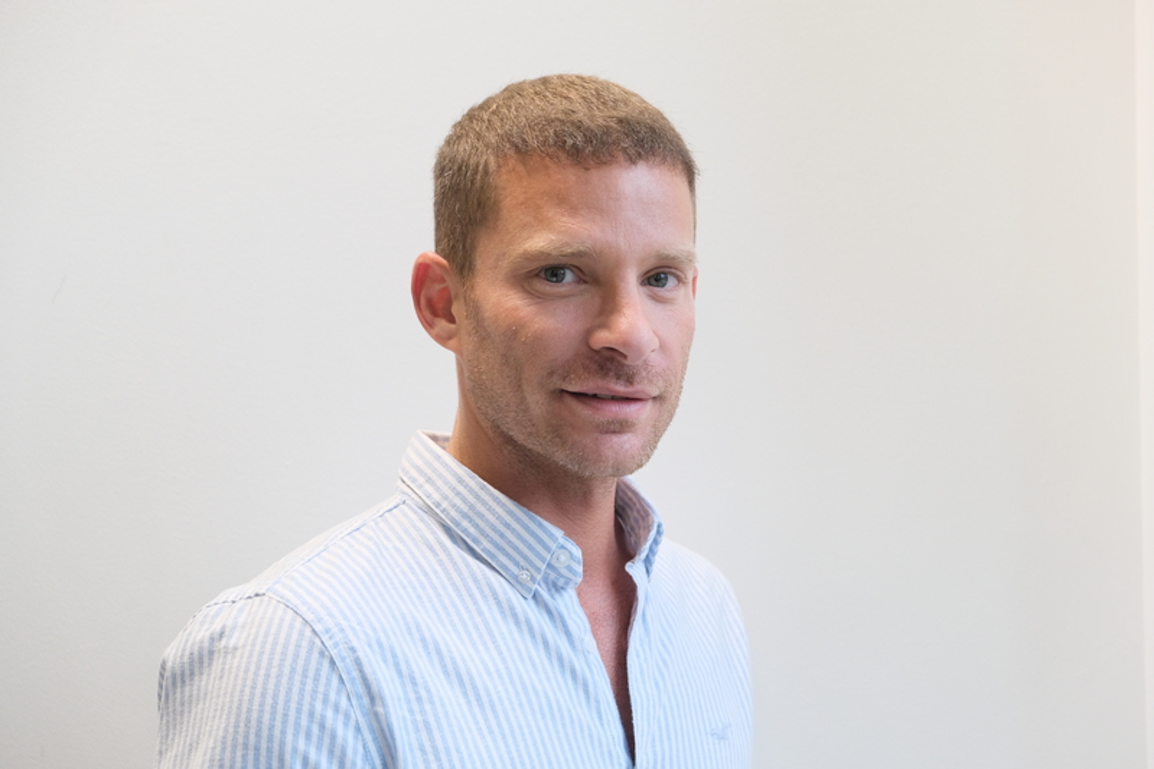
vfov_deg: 21.2
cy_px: 384
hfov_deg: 31.4
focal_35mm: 64
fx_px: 2051
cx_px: 577
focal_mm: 42.5
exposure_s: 1/90
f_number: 4
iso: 1250
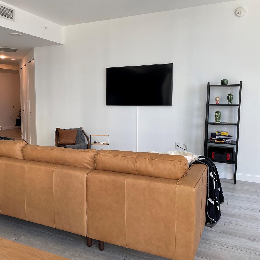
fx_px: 263
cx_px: 109
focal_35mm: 31
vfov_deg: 52.5
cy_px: 129
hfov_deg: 52.3
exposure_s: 1/121
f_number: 1.6
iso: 64
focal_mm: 4.2
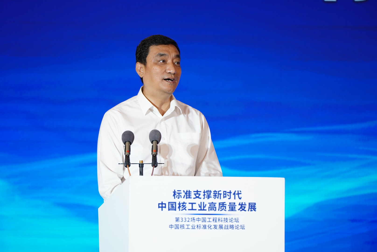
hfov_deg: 11.4
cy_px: 126
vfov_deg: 7.6
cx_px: 188
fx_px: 1886
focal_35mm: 180
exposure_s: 1/160
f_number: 3.2
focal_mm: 180
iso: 400
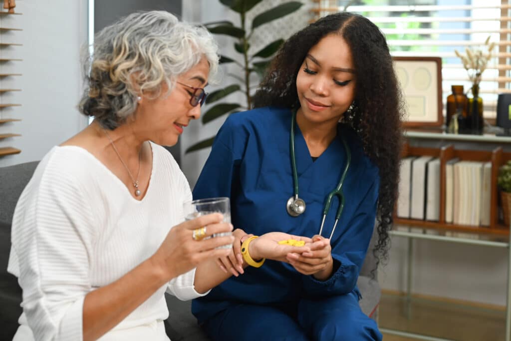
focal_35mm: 50
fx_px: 710
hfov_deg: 39.6
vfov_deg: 27.0
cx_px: 256
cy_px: 170
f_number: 2.8
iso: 640
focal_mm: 50
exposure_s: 1/250
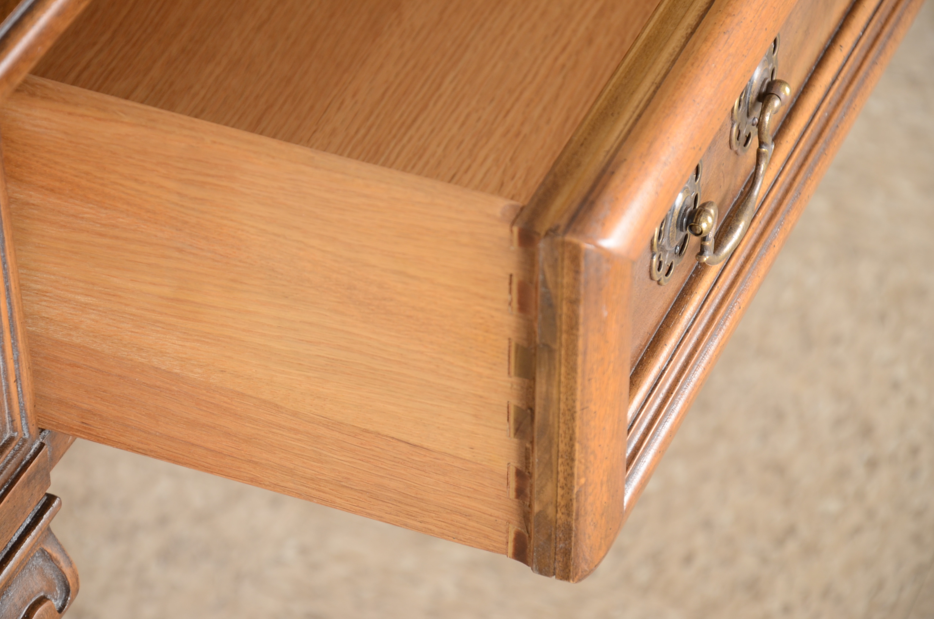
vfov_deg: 8.7
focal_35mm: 158
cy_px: 310
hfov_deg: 13.1
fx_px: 4078
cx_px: 467
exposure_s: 1/80
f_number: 6.3
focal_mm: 105
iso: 200
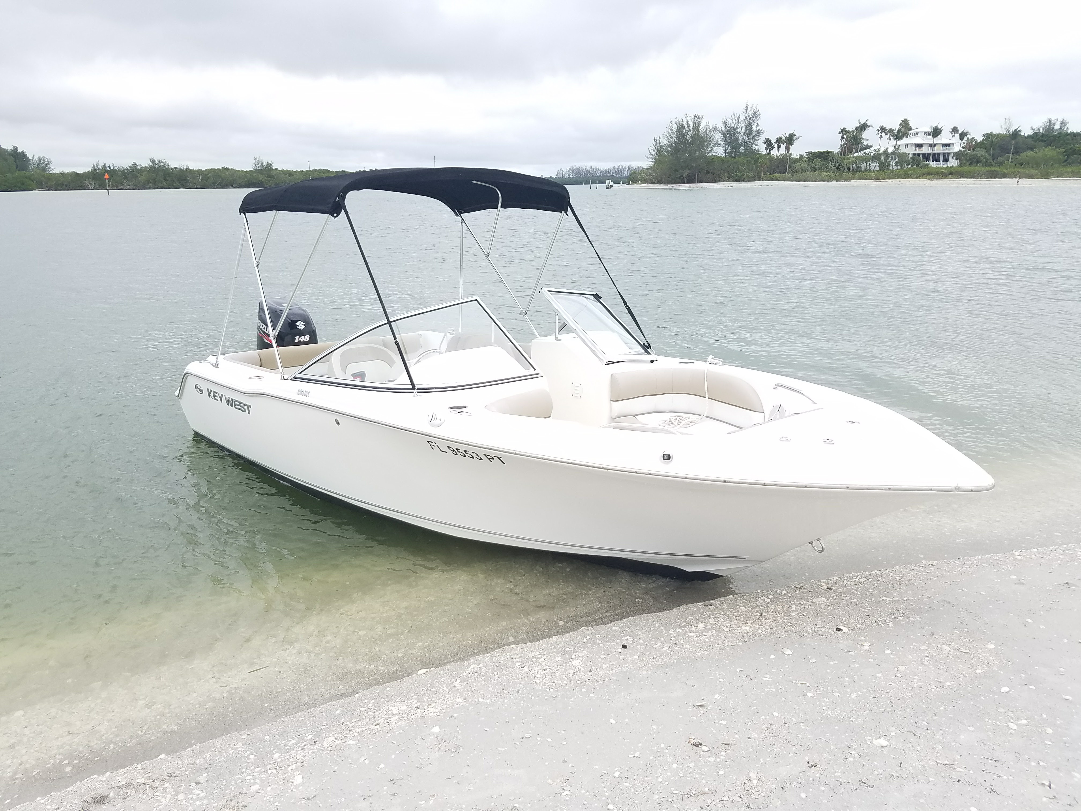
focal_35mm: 26
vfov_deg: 53.1
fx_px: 812
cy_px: 406
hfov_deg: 67.3
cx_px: 540
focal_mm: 4.2
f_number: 1.7
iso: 50
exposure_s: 1/916
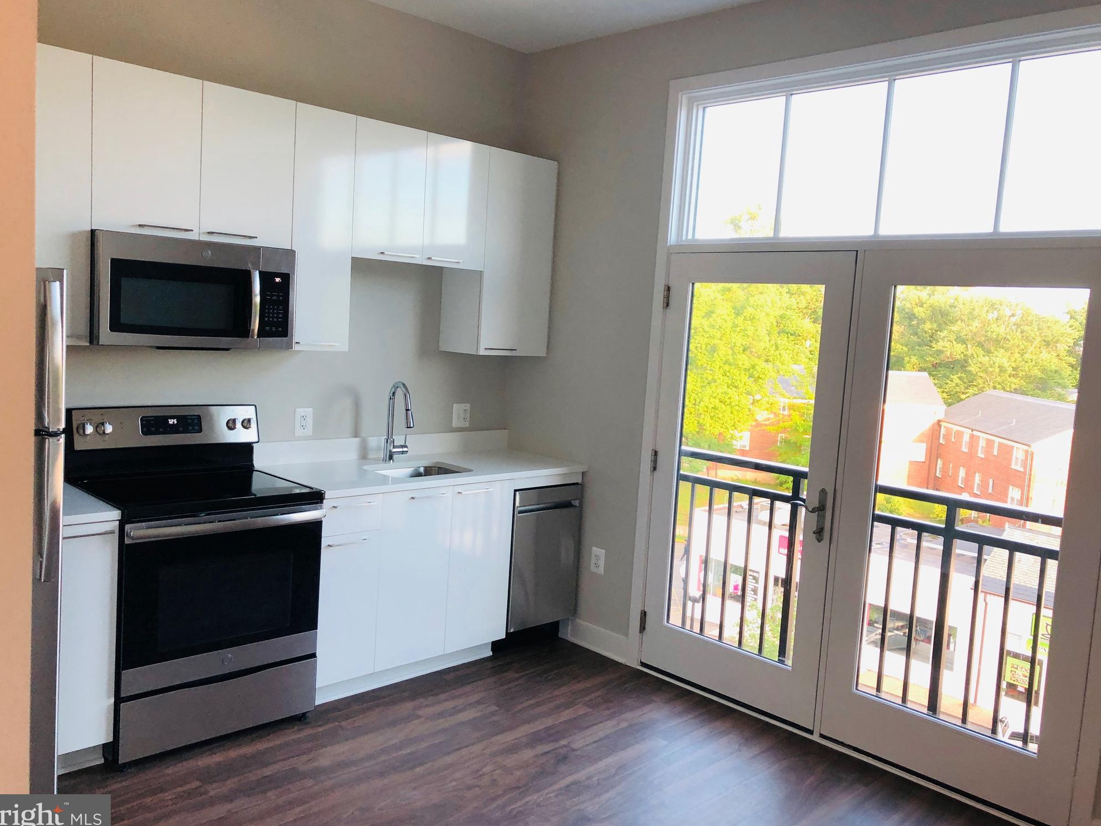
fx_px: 922
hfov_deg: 61.7
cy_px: 412
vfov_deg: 48.2
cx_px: 542
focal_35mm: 29
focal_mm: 3.99
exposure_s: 1/30
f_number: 1.8
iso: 25
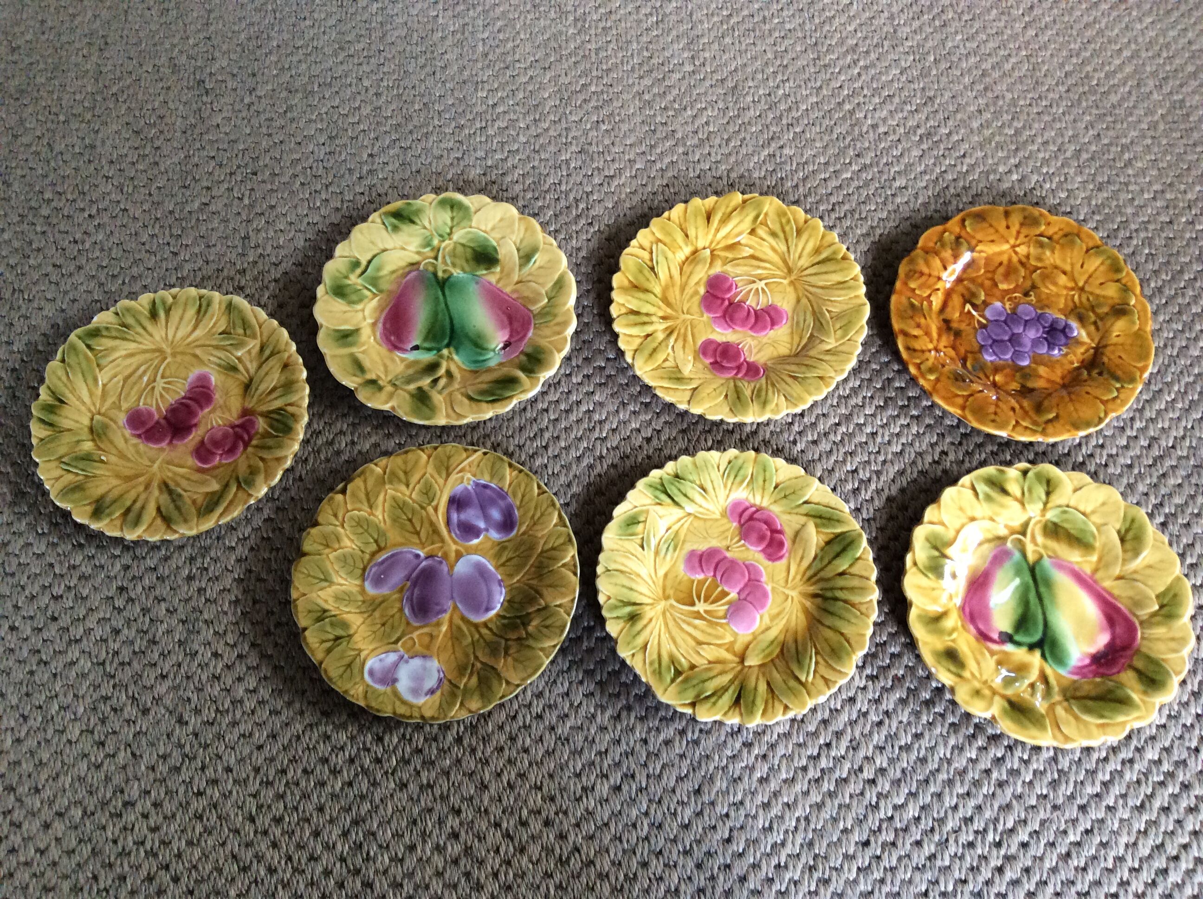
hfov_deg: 56.9
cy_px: 450
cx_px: 602
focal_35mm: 32
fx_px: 1110
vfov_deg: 44.1
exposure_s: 1/25
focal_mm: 3.3
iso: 160
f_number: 2.4
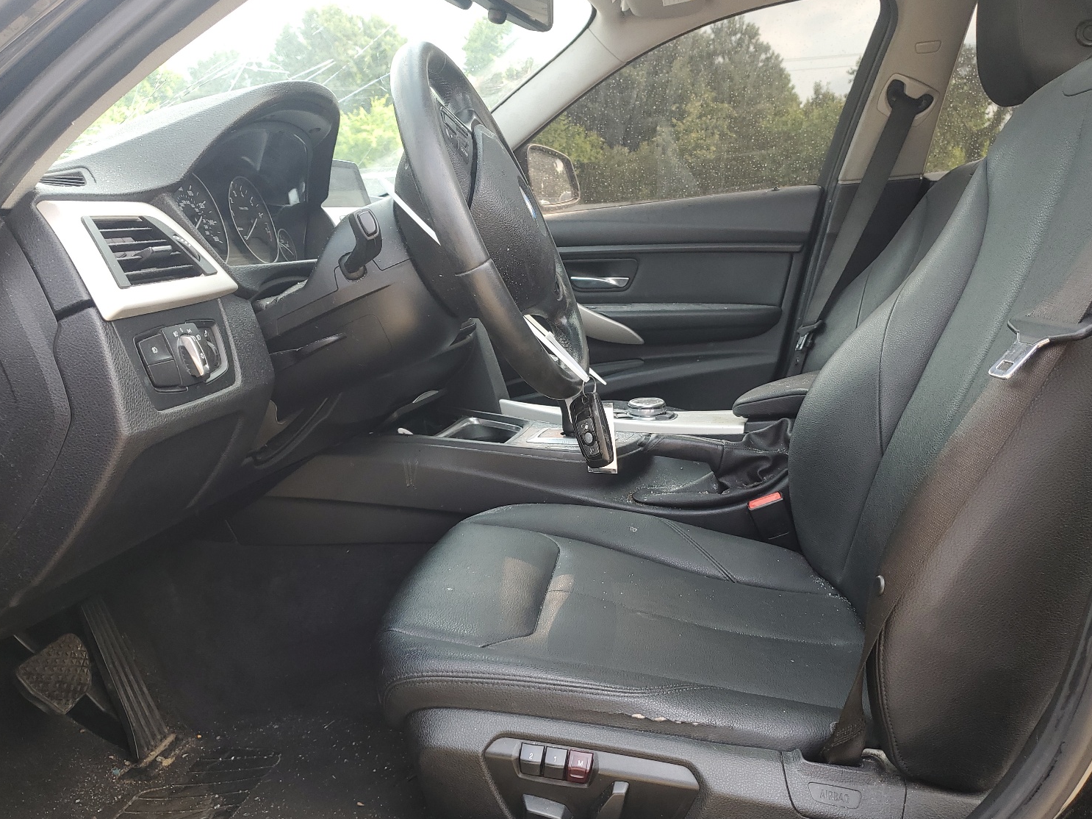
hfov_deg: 63.4
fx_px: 883
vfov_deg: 49.7
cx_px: 578
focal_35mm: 28
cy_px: 439
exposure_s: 1/147
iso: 50
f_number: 1.5
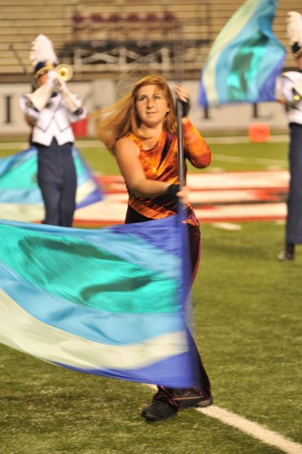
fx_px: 2458
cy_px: 227
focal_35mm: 195
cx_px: 151
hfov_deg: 7.0
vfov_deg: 10.6
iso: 280
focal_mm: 130
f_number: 2.8
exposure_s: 1/60
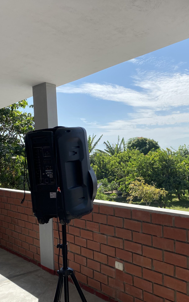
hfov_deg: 35.1
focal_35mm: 36
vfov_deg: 53.8
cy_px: 175
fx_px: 297
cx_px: 119
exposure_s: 1/3125
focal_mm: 4.25
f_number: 1.8
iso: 32
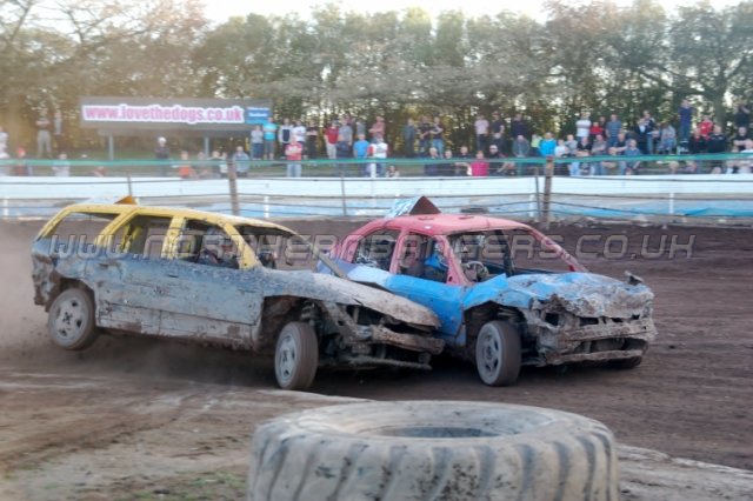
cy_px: 250
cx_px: 376
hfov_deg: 29.3
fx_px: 1442
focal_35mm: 69
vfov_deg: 19.7
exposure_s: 1/250
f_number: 5
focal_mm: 46
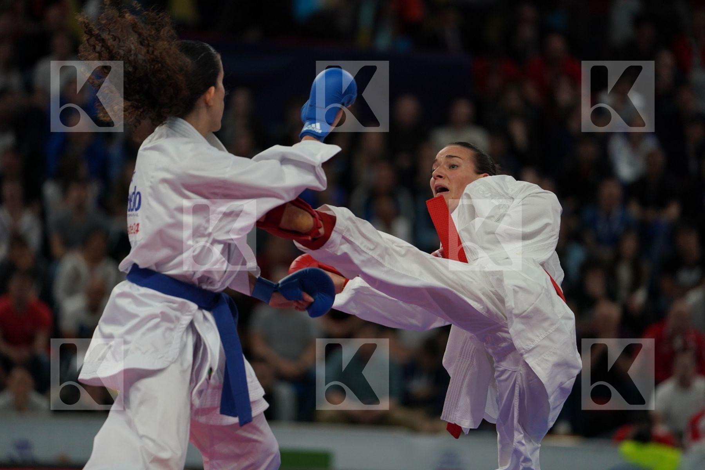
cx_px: 352
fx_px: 3916
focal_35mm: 200
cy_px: 235
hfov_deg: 10.3
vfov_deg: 6.9
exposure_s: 1/1000
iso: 1000
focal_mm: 200
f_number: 2.8
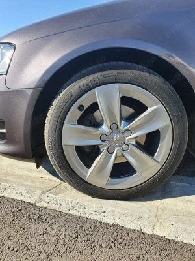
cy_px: 130
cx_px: 98
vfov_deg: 67.3
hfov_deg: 53.1
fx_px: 195
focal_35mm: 26
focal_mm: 4.32
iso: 50
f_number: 2.4
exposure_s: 1/625
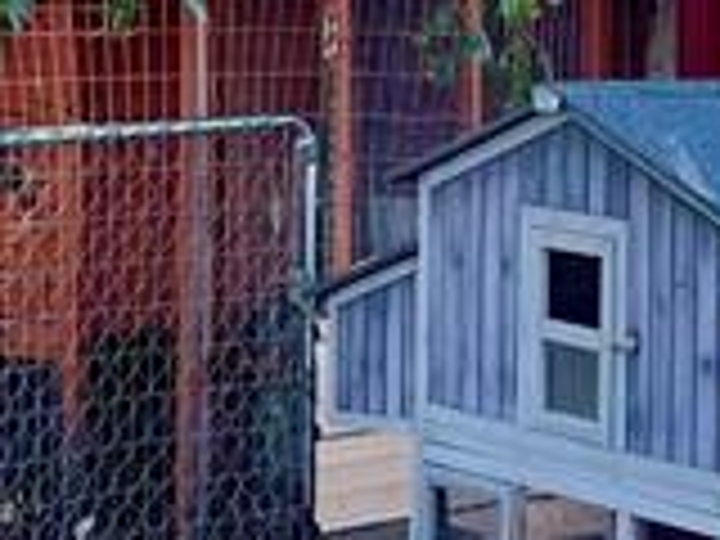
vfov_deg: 9.2
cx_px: 711
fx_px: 3328
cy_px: 36
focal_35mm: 160
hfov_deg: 12.2
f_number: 1.6
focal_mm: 5.1
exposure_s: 1/147
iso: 32
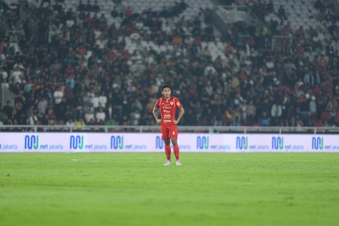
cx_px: 170
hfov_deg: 6.9
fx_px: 2825
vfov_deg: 4.6
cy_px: 113
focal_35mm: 300
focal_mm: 300
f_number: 2.8
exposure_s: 1/1600
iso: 2000
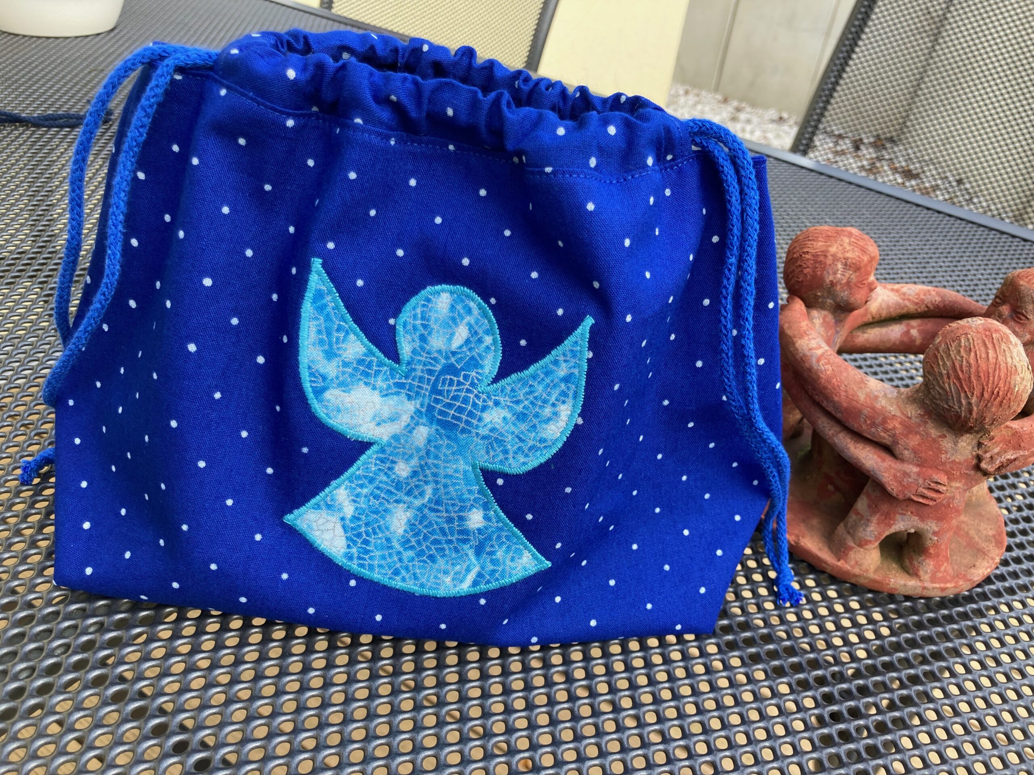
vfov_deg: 49.7
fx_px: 836
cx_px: 517
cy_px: 388
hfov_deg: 63.4
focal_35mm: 28
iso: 32
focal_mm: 3.99
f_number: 1.8
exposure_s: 1/121
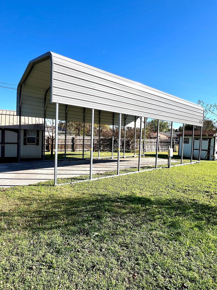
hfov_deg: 71.2
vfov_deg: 87.8
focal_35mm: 18
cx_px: 94
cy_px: 143
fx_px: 150
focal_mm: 1.57
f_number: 1.8
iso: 32
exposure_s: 1/1155
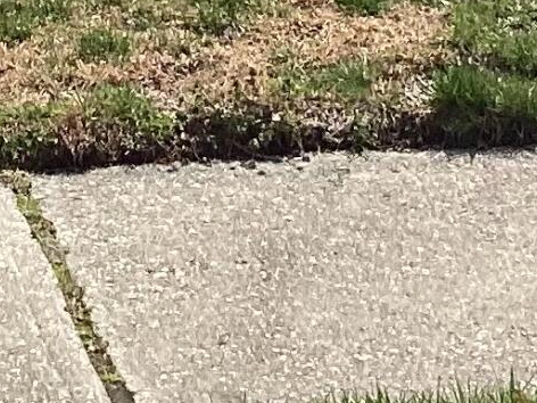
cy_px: -697
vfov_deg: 6.9
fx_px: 3056
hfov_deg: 10.0
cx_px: 43
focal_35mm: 197
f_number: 2.4
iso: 25
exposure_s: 1/1988
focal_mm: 3.3
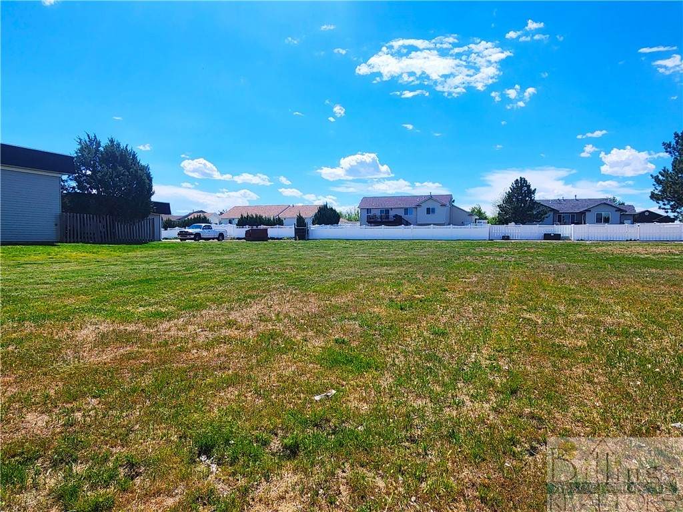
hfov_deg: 106.2
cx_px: 342
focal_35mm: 13
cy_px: 256
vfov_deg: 89.9
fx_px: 256
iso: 50
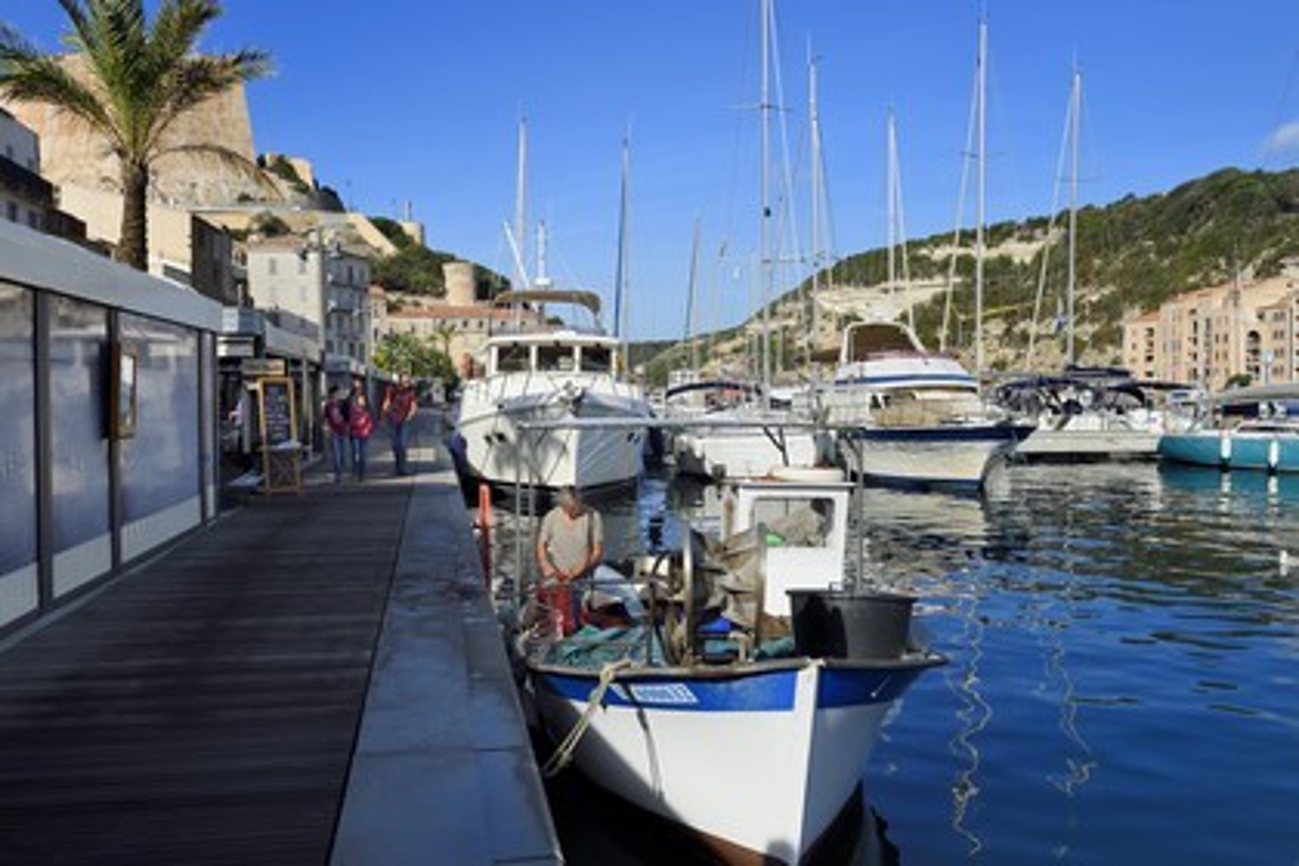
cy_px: 433
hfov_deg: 58.7
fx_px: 1155
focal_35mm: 32
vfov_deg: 41.1
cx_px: 650
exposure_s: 1/320
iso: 200
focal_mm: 32
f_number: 11
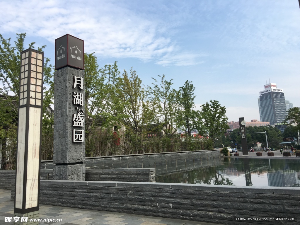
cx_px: 150
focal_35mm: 29
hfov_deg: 61.7
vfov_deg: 48.2
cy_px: 112
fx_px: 251
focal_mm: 4.15
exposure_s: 1/1115
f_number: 2.2
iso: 25
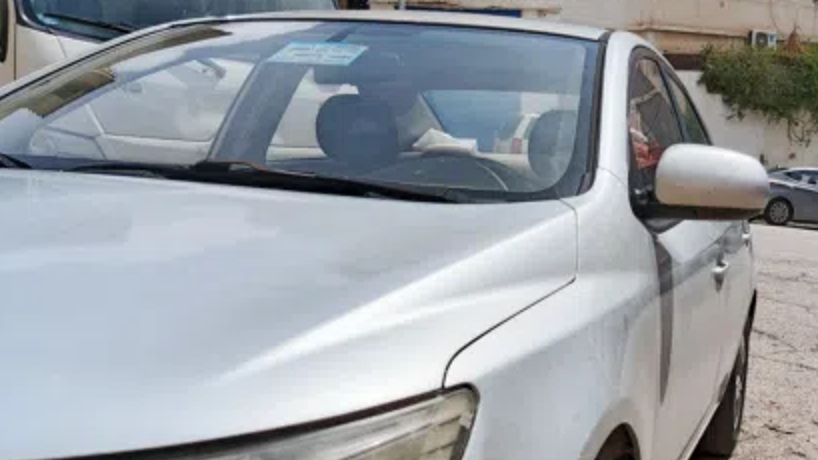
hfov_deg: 43.8
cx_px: 556
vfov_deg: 25.7
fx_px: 998
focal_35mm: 46
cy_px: 338
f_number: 1.6
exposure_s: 1/594
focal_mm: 4.11
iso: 50
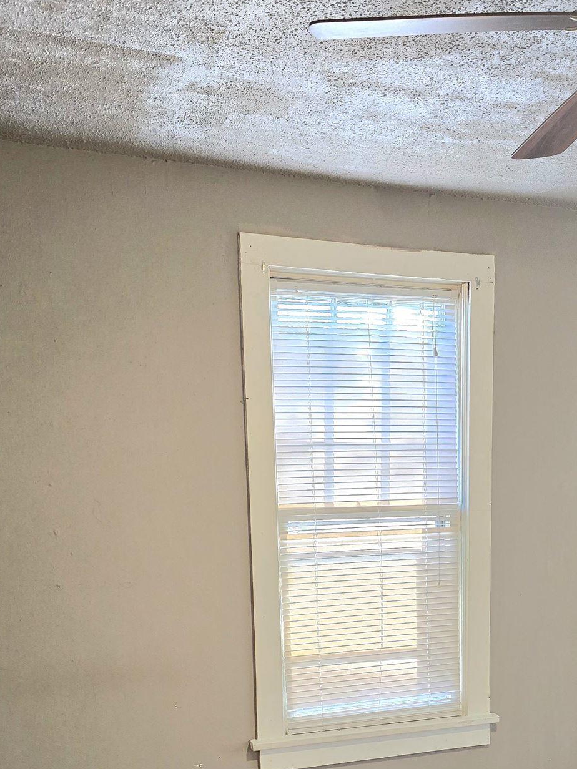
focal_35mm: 43
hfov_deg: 33.1
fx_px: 956
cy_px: 626
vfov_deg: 41.8
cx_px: 412
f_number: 1.7
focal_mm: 6.3
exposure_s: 1/120
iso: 400
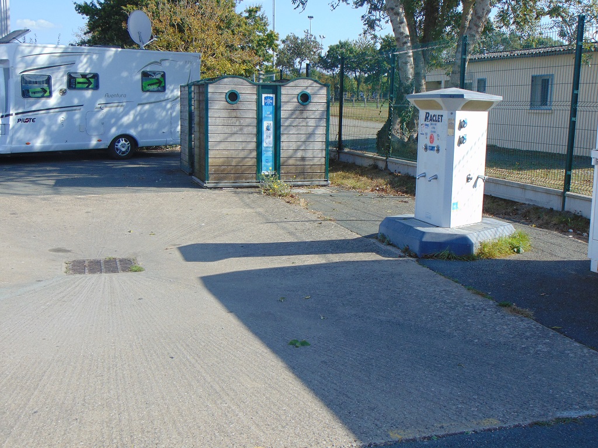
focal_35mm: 42
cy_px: 224
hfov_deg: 44.8
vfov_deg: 34.3
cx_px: 299
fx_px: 726
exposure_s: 1/640
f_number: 3.3
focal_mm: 7.6
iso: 80
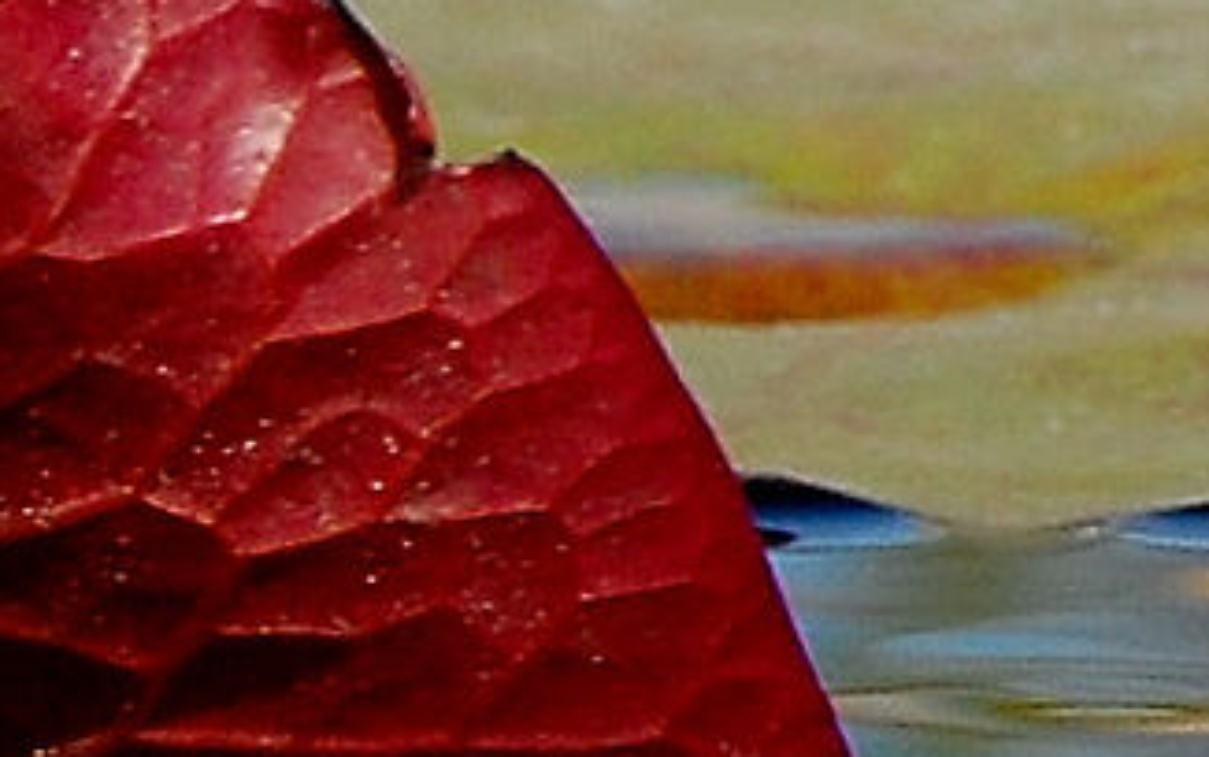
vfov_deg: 0.4
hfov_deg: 0.6
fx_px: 111077
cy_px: 460
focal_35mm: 3370
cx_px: -753
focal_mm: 300
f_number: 13
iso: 400
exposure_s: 1/250
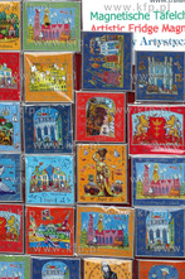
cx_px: 146
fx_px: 1675
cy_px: 40
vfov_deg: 9.5
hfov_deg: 6.3
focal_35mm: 217
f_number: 22
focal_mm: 80
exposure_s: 1/125
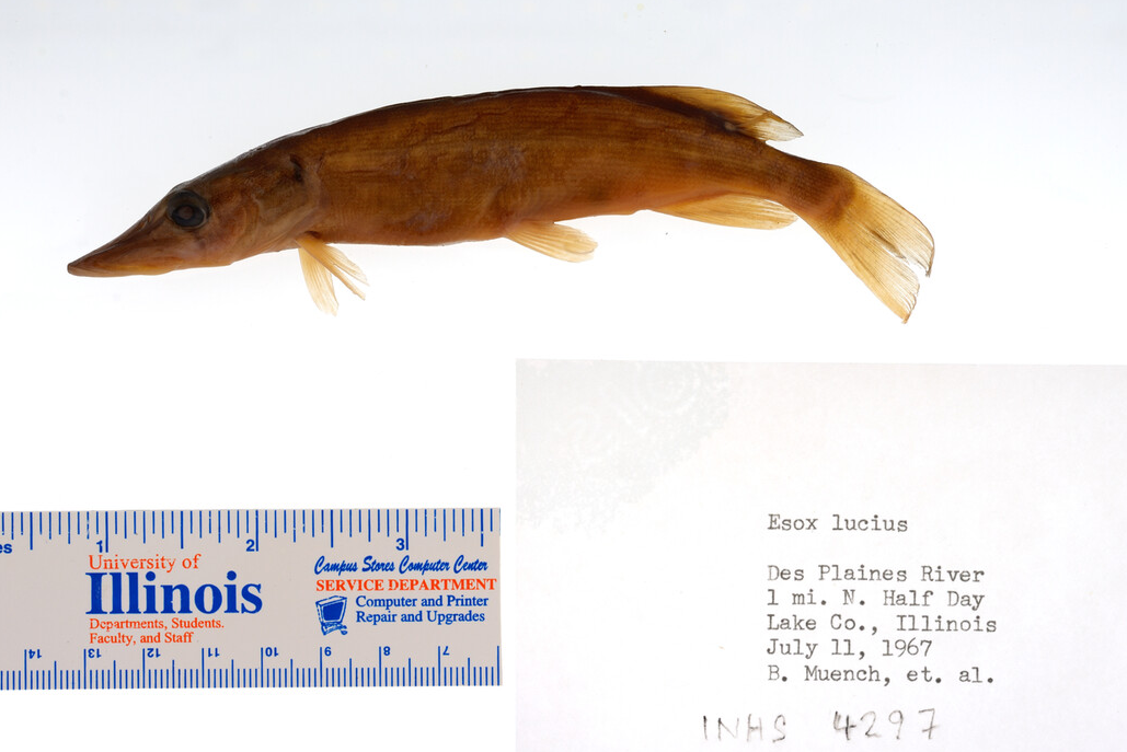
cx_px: 576
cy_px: 380
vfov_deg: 19.5
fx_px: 2192
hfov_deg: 28.8
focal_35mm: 70
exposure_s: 1/250
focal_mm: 60
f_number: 10
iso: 100
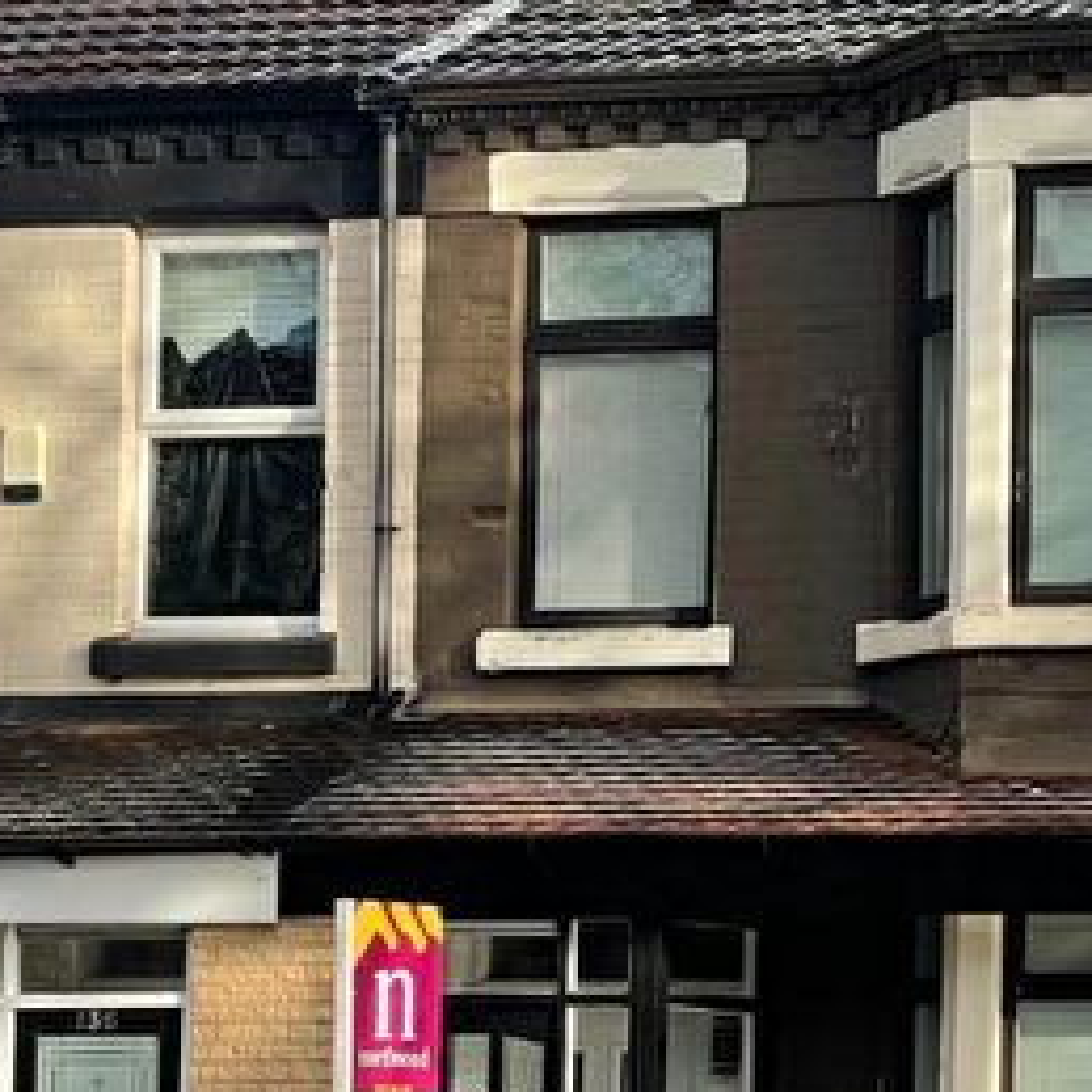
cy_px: 803
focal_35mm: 153
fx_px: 5461
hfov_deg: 11.2
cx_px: 1294
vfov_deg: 11.4
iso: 20
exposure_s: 1/579
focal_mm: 7.5
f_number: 2.2
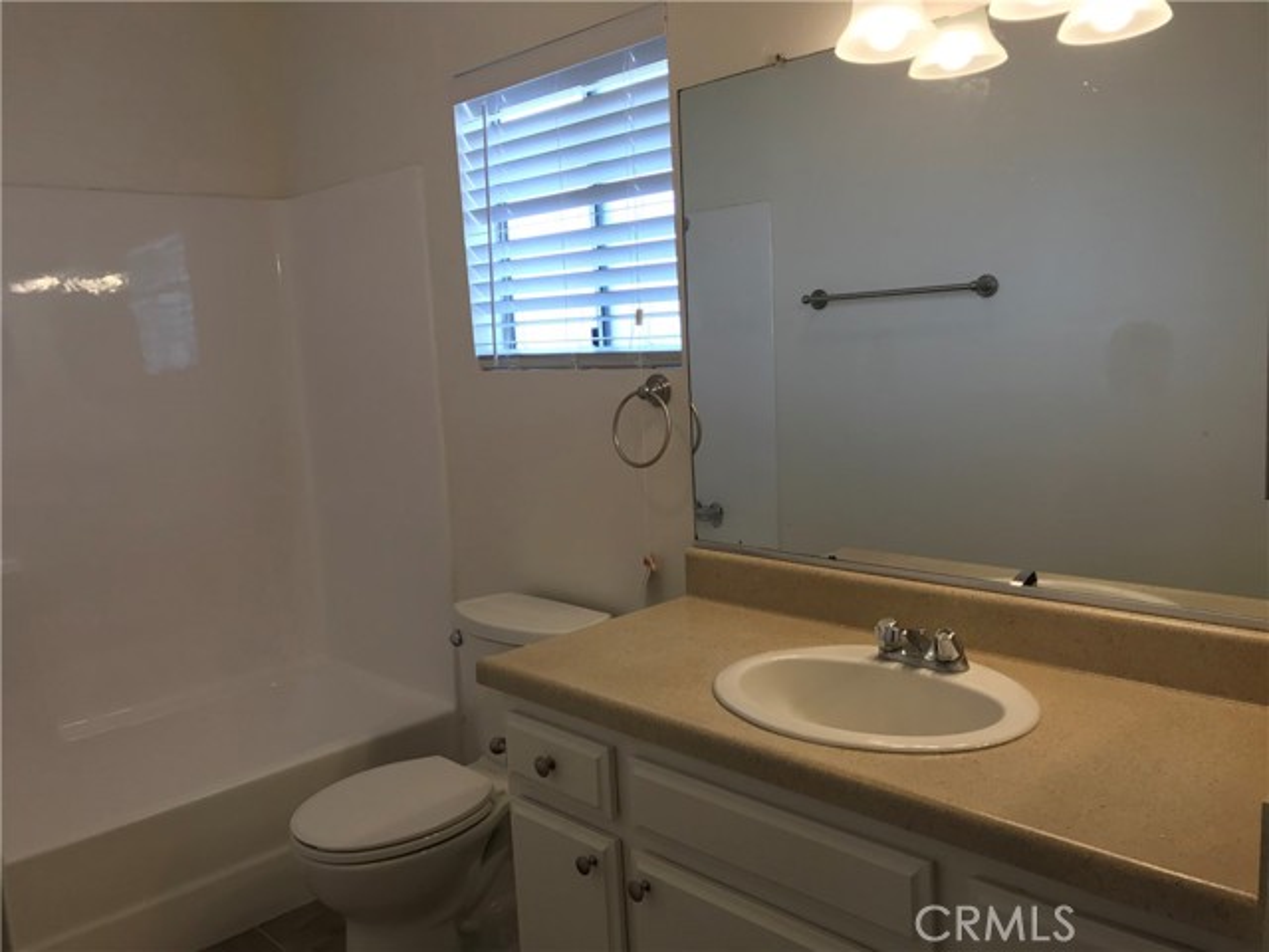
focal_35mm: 28
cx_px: 634
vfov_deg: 49.7
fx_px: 1026
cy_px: 476
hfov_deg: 63.4
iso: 32
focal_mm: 3.99
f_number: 1.8
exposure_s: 1/120
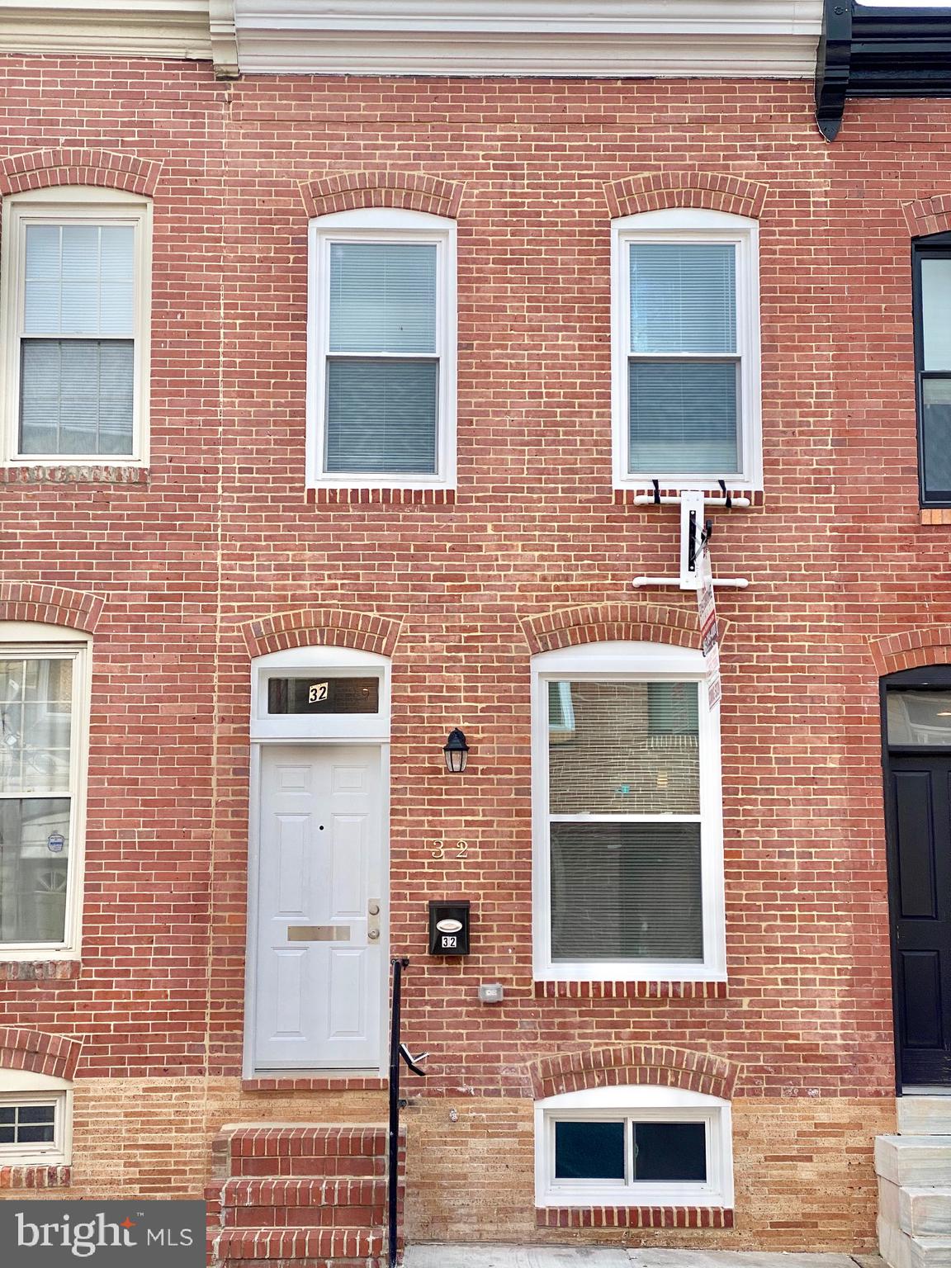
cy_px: 634
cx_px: 476
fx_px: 1905
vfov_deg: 36.8
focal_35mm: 52
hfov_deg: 28.0
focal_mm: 6
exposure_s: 1/940
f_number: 2
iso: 20
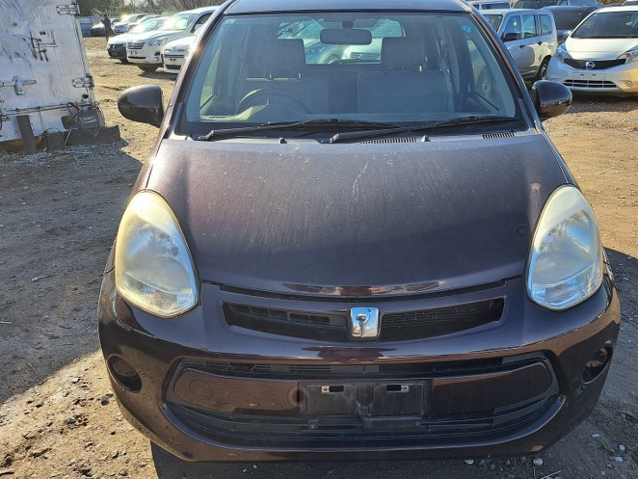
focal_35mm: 29
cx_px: 349
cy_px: 250
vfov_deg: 48.2
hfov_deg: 61.5
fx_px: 535
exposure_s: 1/473
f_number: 1.8
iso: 50
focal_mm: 5.23
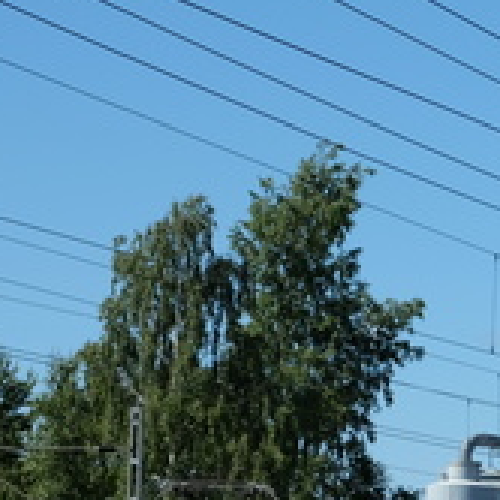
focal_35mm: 207
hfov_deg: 8.1
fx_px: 3383
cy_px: 660
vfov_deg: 8.3
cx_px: 931
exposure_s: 1/350
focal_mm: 34.3
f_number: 8
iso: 200
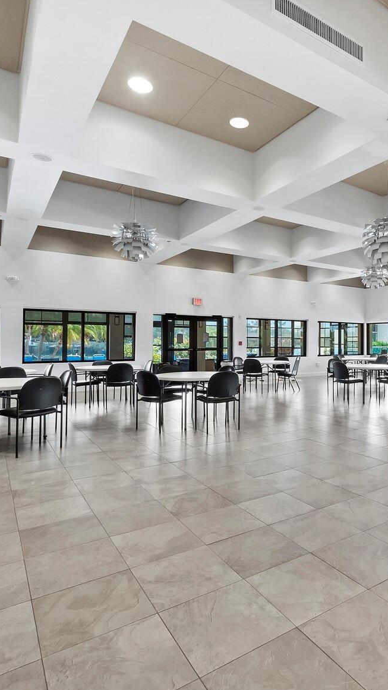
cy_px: 341
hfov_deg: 51.3
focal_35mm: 21
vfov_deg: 83.8
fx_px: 384
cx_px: 291
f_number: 11
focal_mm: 7
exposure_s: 1/1.25
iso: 400
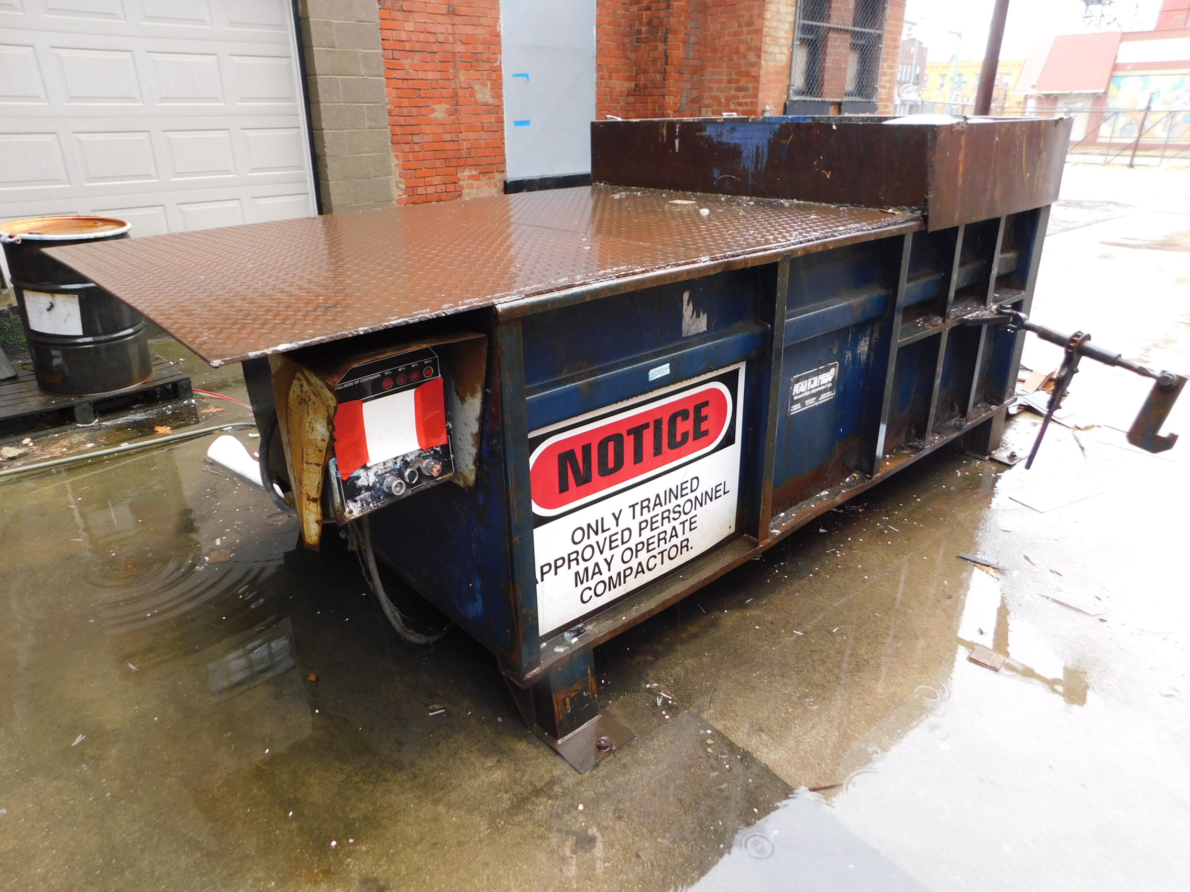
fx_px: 791
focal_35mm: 23
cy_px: 446
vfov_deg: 58.9
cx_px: 595
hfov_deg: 73.9
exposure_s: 1/30
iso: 125
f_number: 3
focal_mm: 4
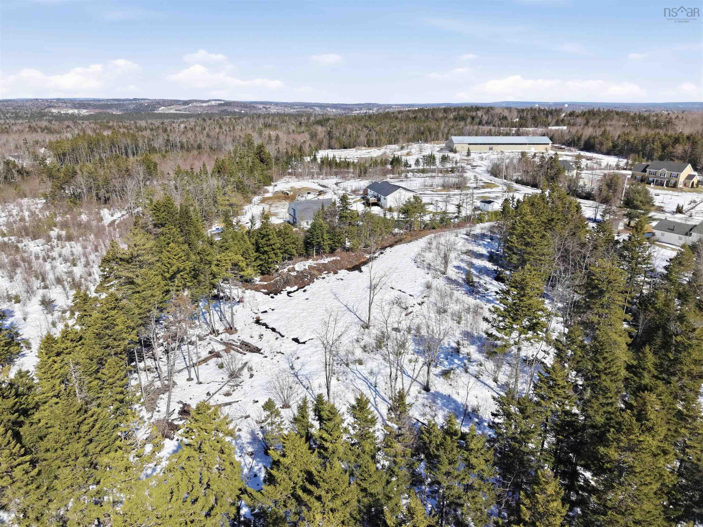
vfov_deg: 56.8
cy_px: 264
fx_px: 487
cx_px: 352
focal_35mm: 24
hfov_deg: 71.6
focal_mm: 8.7
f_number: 1.8
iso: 290
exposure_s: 1/8000
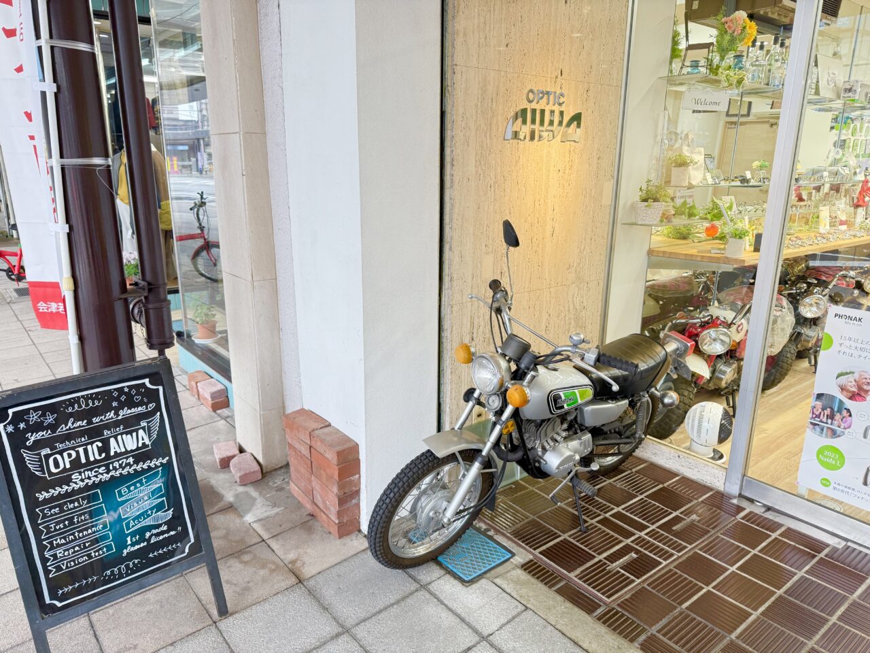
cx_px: 435
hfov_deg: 71.6
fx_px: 603
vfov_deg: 56.8
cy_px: 326
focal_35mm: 24
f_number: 1.78
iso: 160
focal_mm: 6.76
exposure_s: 1/100
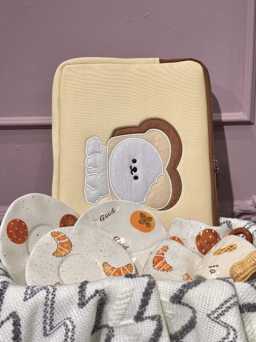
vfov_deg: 30.3
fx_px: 631
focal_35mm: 64
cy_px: 171
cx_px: 128
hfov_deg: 22.9
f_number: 2.2
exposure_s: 1/100
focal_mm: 7.5
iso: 20
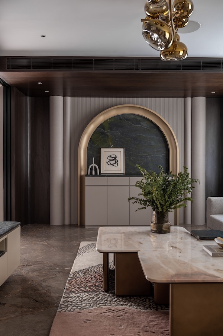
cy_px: 168
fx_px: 298
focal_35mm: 32
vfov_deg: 58.8
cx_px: 112
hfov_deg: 41.1
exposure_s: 5
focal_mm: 32
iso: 200
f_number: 7.1
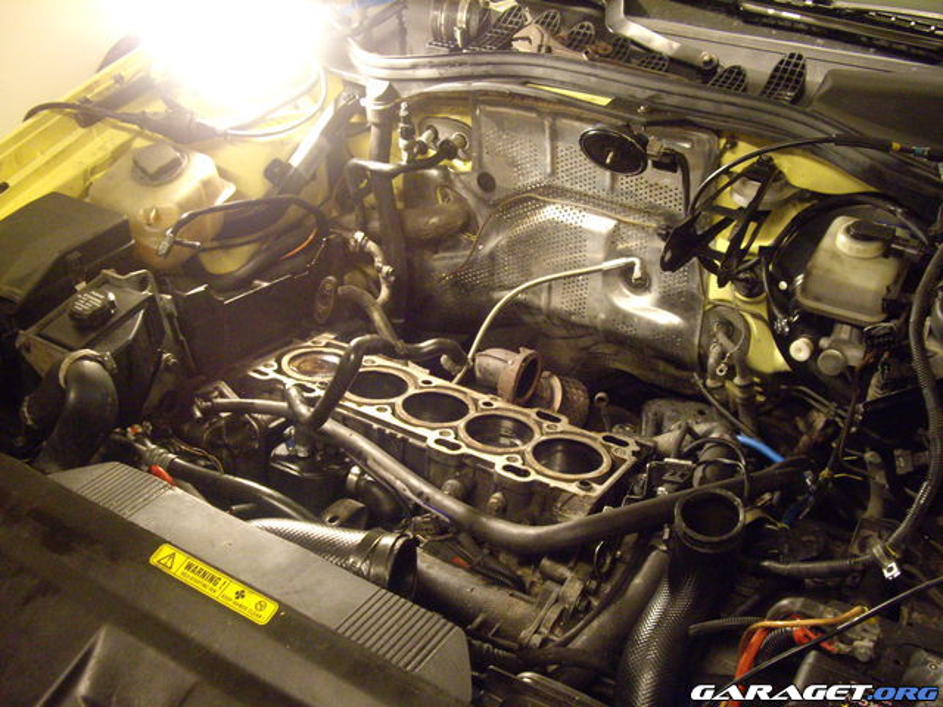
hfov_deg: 49.0
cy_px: 354
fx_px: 1035
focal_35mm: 38
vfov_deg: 37.7
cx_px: 472
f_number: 2.8
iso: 800
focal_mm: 7.9
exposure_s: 1/30
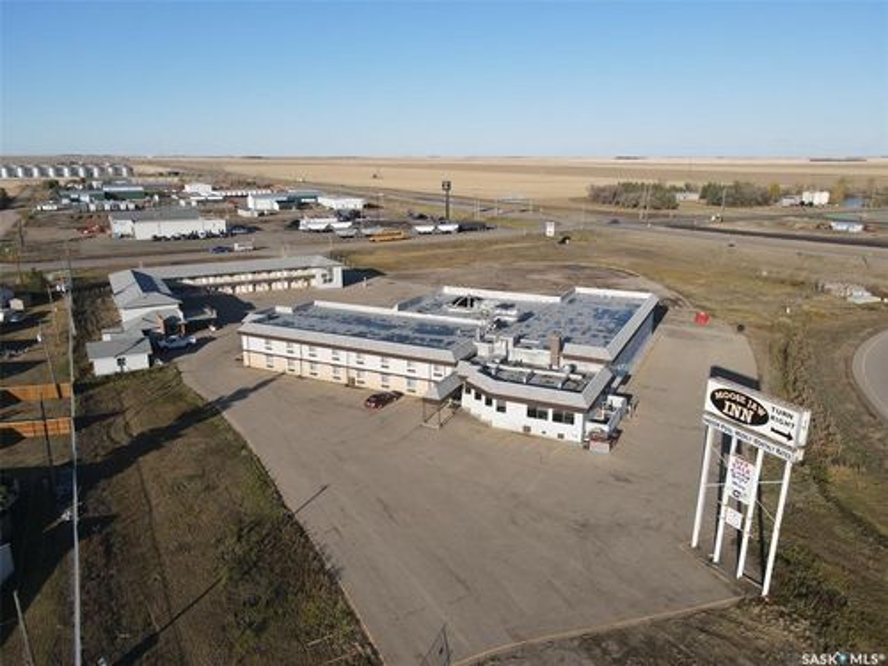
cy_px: 333
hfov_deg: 71.6
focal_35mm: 24
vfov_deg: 56.8
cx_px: 444
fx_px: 616
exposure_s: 1/725
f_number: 2.8
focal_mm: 4.5
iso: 100
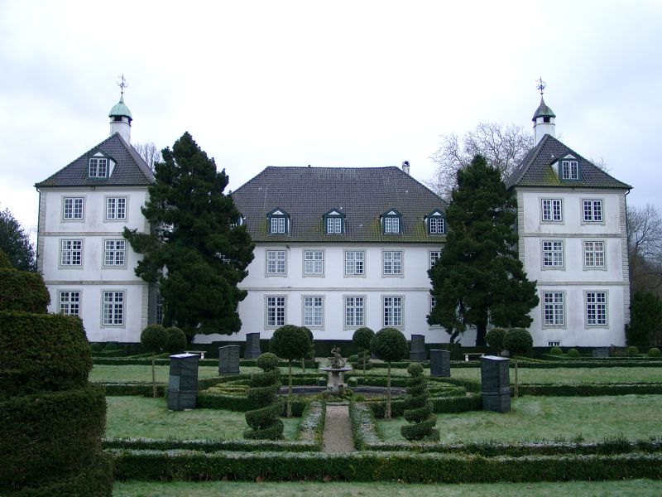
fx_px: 650
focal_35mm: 34
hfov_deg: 54.0
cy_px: 248
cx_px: 331
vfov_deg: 41.8
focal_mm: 7.13
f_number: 2
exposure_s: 1/74.8
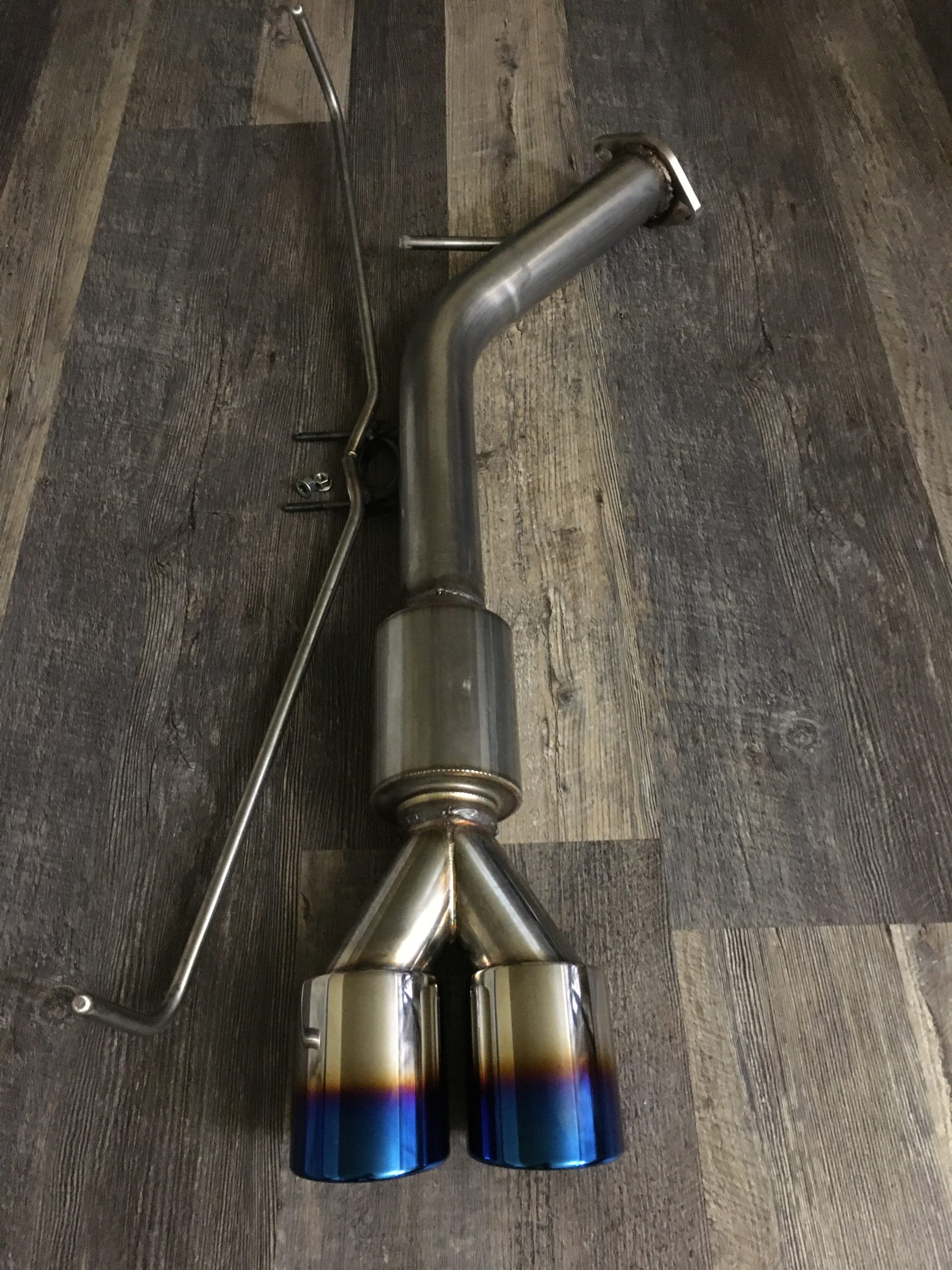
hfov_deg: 48.2
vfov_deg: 61.7
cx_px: 476
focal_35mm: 29
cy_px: 635
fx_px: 1063
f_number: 2.2
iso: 400
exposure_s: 1/15
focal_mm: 4.15
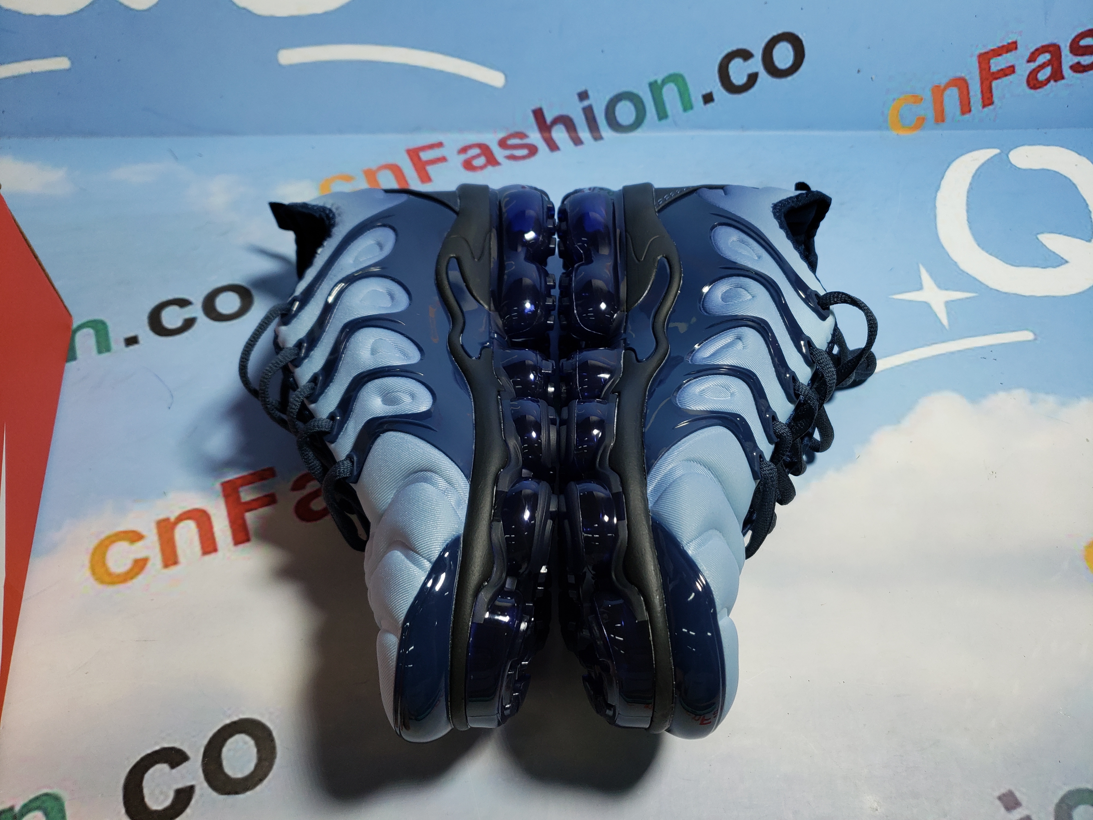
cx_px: 546
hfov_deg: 67.3
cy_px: 410
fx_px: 821
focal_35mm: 26
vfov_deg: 53.1
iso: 50
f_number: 1.5
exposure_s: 1/335
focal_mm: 4.3
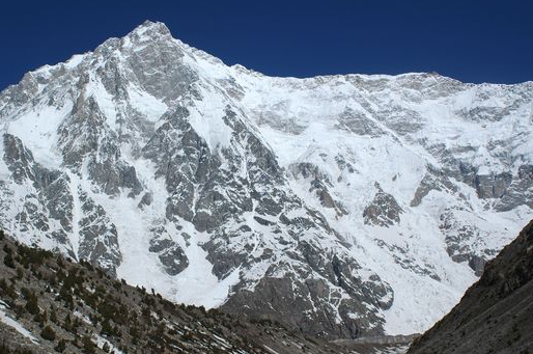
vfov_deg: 31.8
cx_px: 243
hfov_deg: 46.4
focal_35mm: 42
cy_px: 188
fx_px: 621
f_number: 8
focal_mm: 24
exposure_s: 1/2000
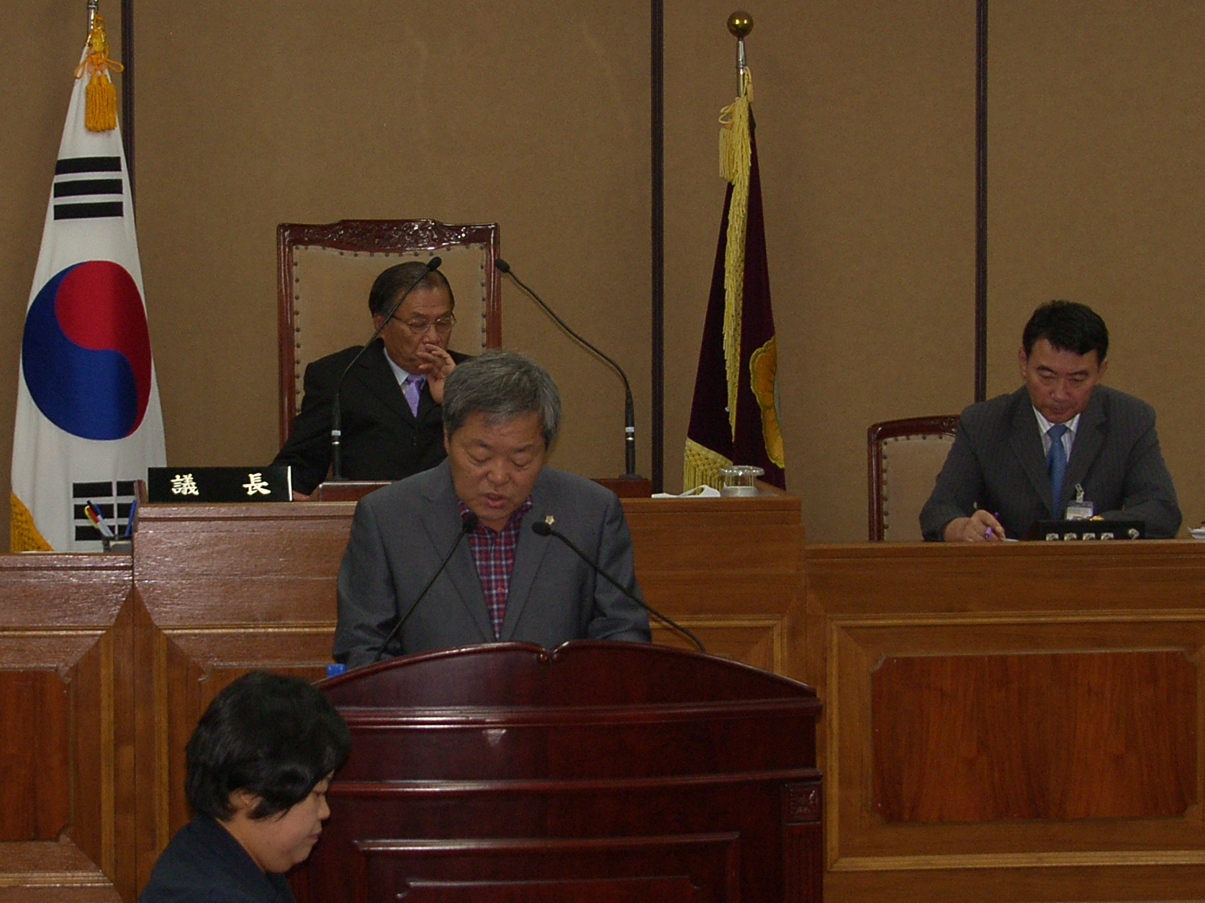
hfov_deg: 16.8
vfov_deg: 12.7
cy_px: 519
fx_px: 4072
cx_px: 425
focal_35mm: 117
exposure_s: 1/60
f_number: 2.8
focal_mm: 15.5
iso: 100
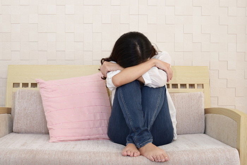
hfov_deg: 39.6
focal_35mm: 50
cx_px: 124
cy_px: 82
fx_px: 343
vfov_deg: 27.0
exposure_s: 1/160
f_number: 8
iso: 200
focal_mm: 50
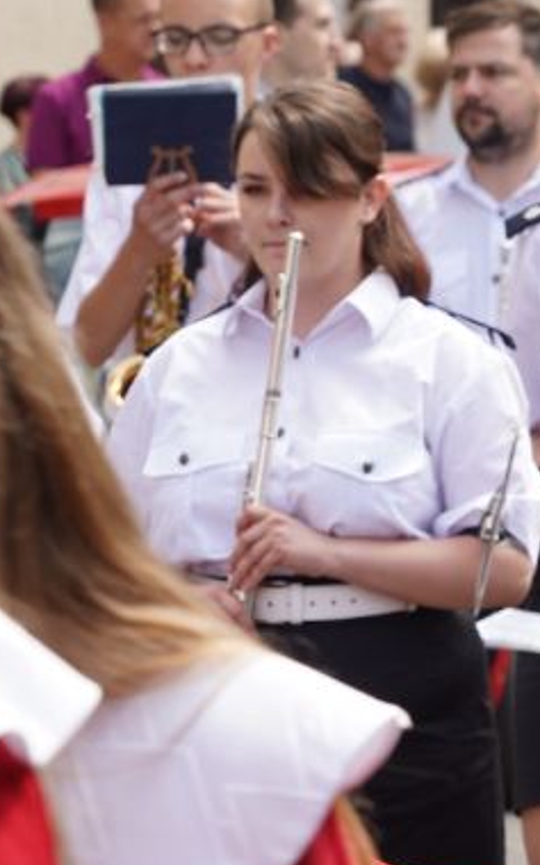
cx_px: 1160
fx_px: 8560
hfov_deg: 3.6
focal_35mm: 363
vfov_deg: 5.8
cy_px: 714
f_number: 7.1
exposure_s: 1/125
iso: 100
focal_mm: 104
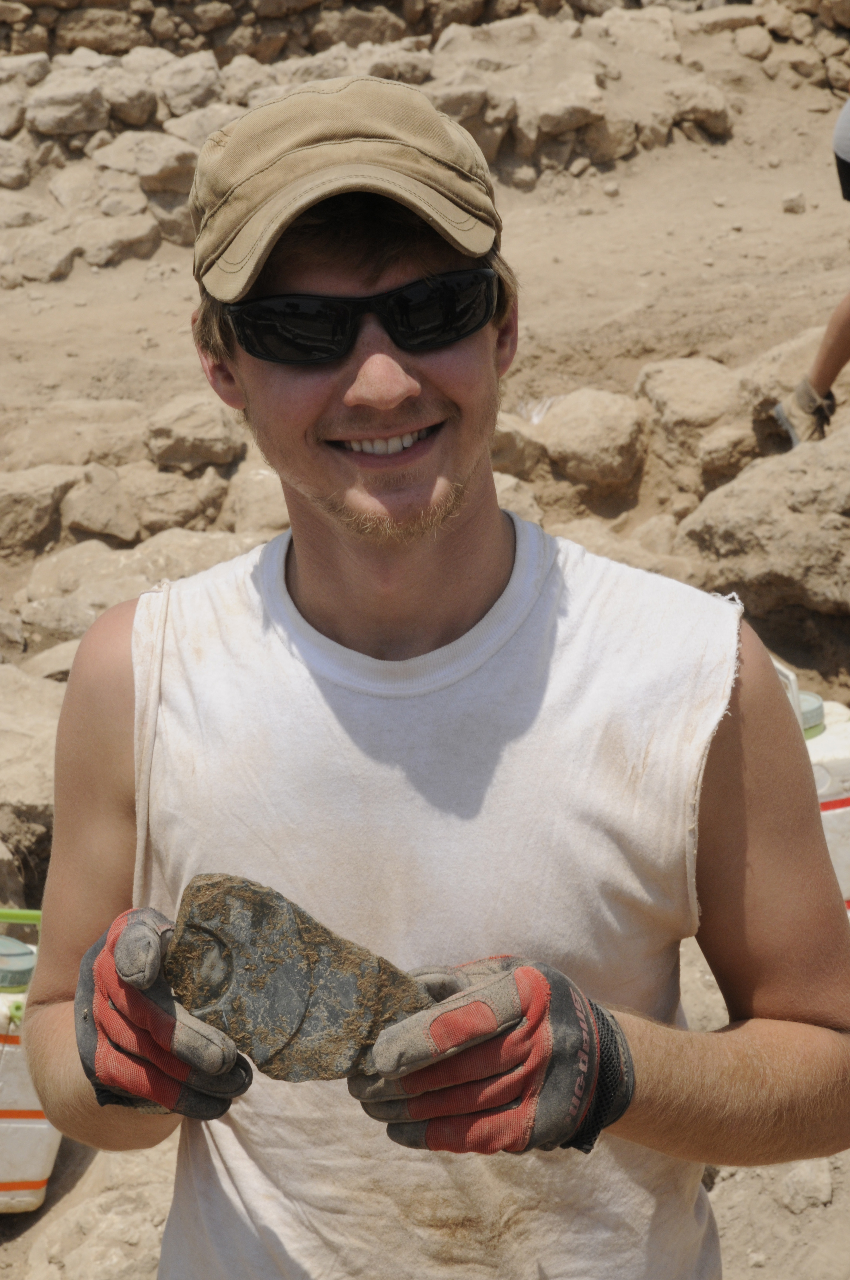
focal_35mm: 84
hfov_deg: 16.2
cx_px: 425
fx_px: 2982
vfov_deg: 24.2
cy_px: 640
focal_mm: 56
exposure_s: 1/200
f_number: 20
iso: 400
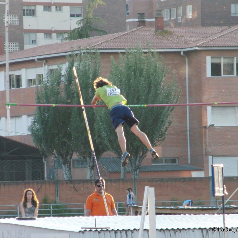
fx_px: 2793
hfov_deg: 4.9
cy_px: 119
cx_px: 113
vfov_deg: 4.9
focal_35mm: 359
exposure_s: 1/400
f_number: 4.6
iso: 400
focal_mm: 53.6
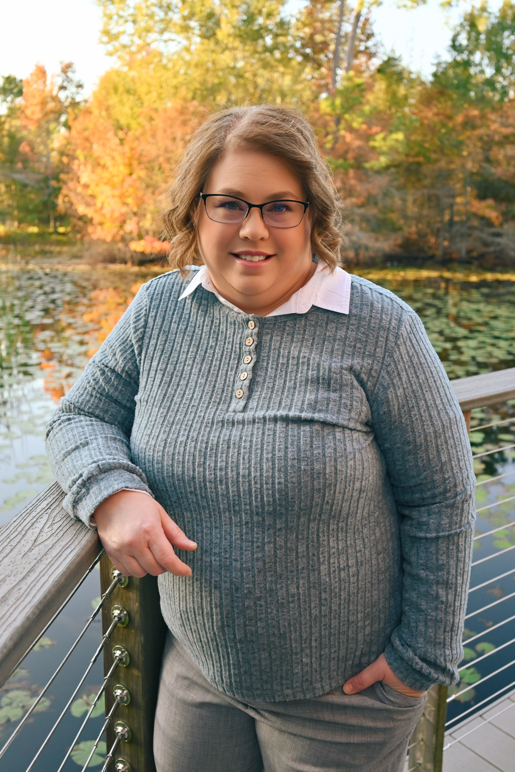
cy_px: 386
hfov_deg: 38.4
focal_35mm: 34
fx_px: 740
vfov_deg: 55.1
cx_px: 258
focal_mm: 34.5
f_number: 5
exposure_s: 1/250
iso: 360
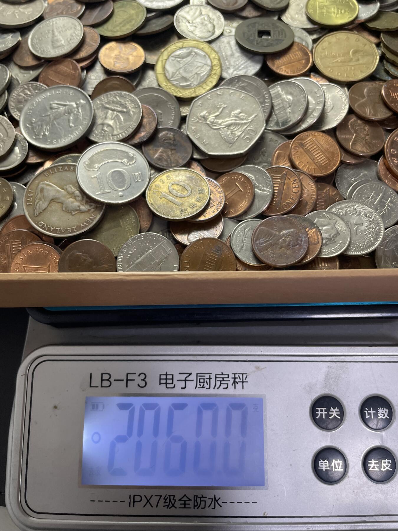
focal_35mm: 26
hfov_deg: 53.1
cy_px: 266
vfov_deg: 67.3
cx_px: 199
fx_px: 399
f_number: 1.6
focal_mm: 4.2
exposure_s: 1/118
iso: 125
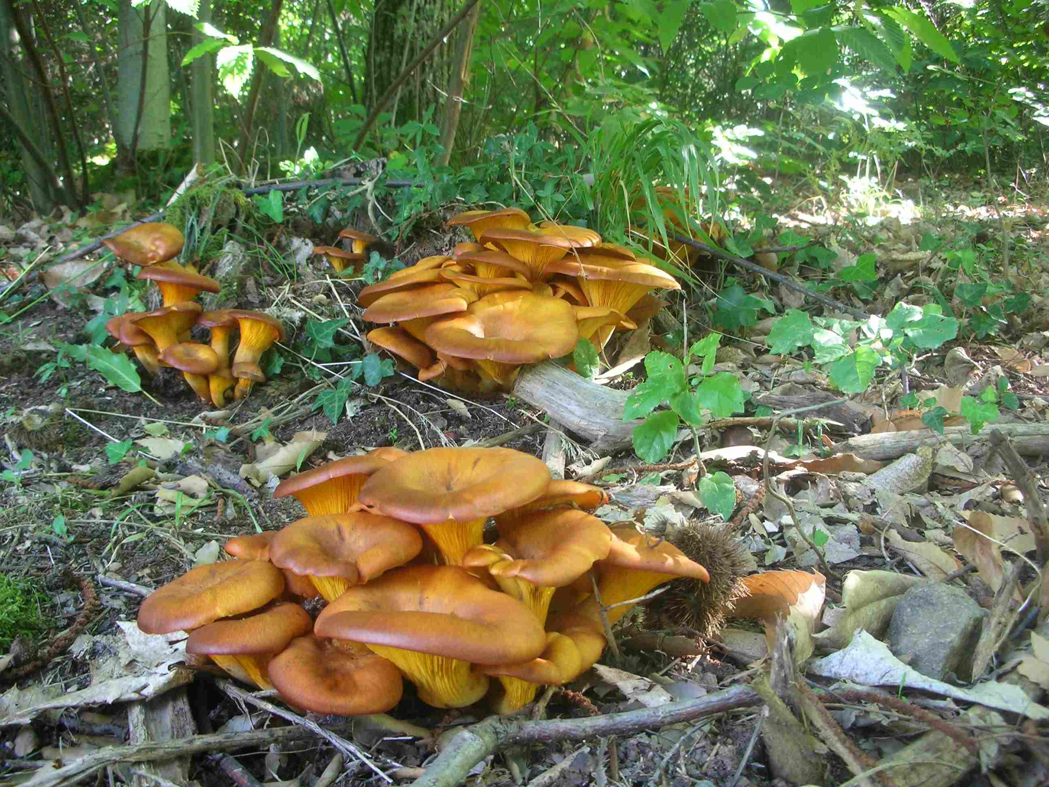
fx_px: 1061
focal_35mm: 35
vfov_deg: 40.7
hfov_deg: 52.6
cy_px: 394
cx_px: 524
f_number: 3
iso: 50
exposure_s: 1/5.9
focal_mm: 5.8
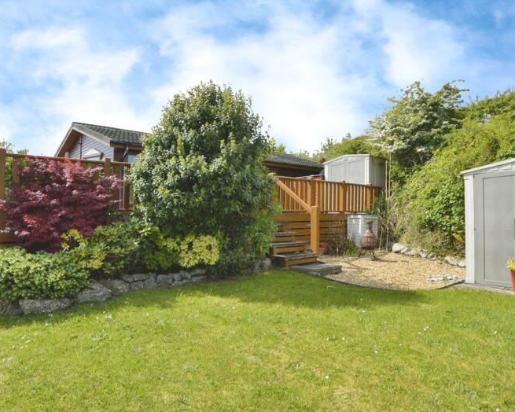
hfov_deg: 74.4
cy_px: 197
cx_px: 211
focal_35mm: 22
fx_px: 335
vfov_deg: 63.1
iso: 100
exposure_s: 1/320
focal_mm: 10
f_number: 7.1
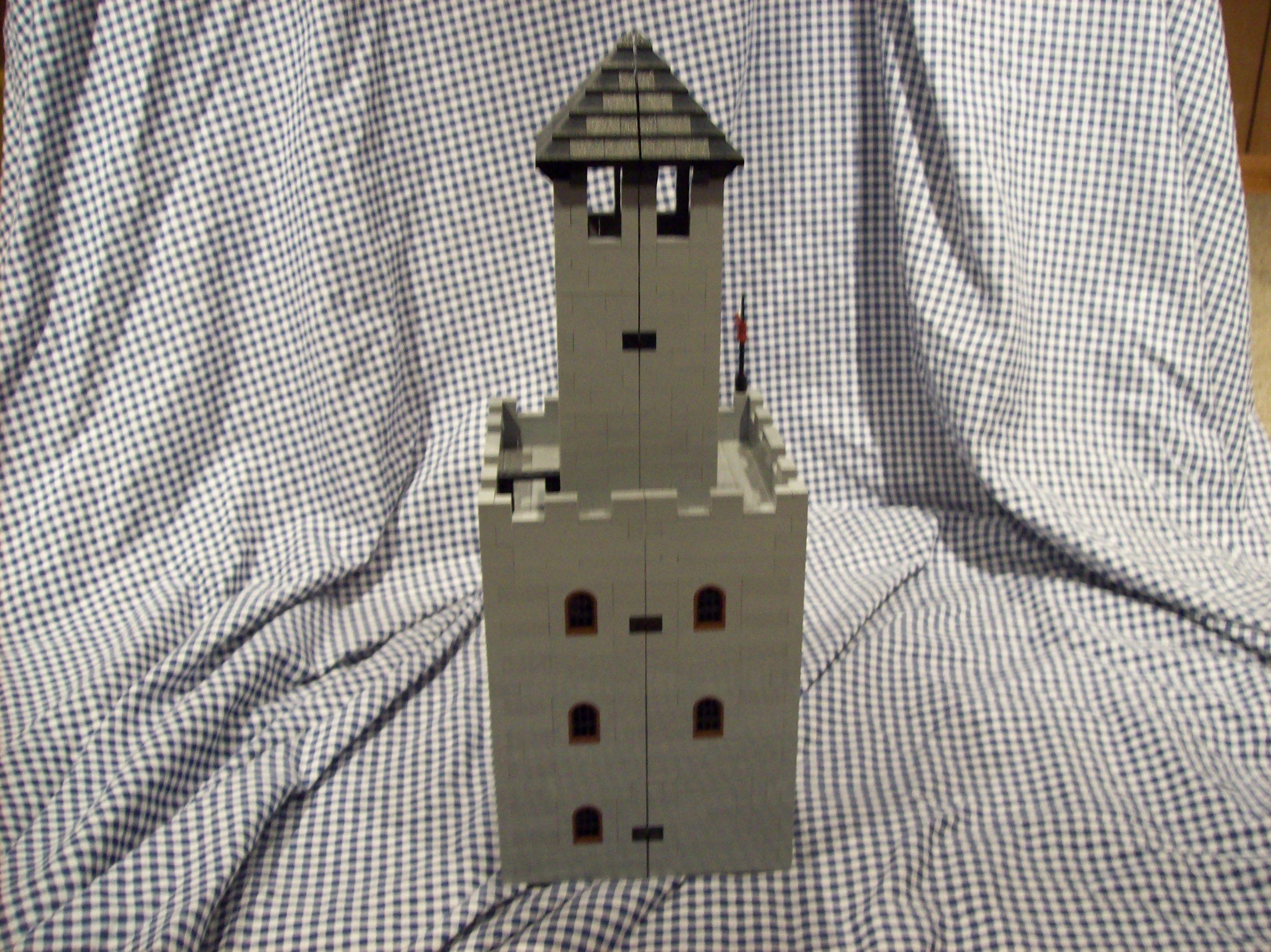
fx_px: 1321
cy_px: 476
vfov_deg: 39.6
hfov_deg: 51.4
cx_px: 636
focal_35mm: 36
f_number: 2.7
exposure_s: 1/8
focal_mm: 6
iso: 174
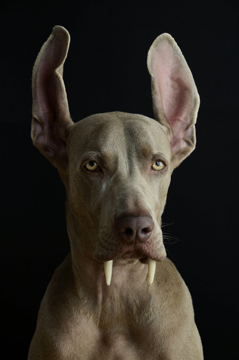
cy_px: 180
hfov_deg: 8.7
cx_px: 120
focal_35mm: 158
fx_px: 1575
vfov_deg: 13.1
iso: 400
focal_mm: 105
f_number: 9
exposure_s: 1/50
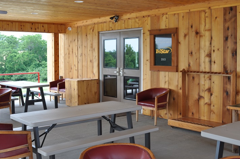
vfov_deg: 28.6
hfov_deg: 42.0
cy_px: 72
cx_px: 119
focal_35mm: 47
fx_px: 313
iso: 200
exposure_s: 1/160
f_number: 6.3
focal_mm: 28
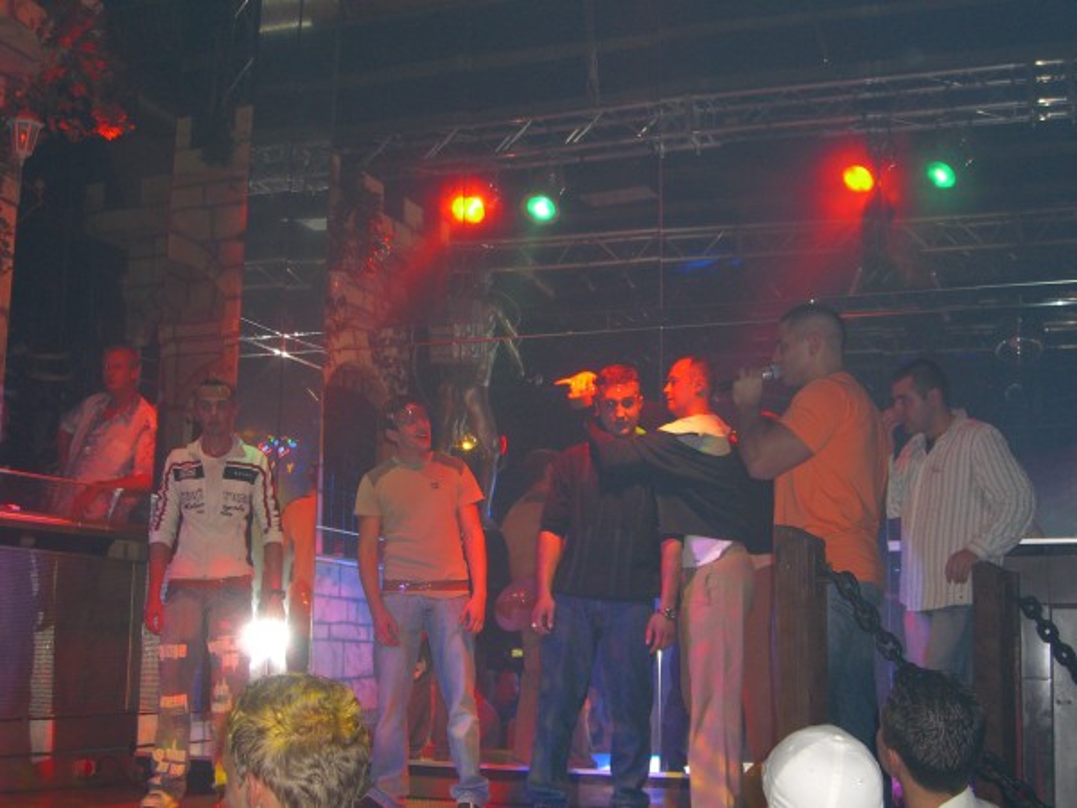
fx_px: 1431
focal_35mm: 46
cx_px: 538
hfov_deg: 41.2
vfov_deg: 31.5
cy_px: 404
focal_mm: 9.5
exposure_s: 1/60
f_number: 3.1
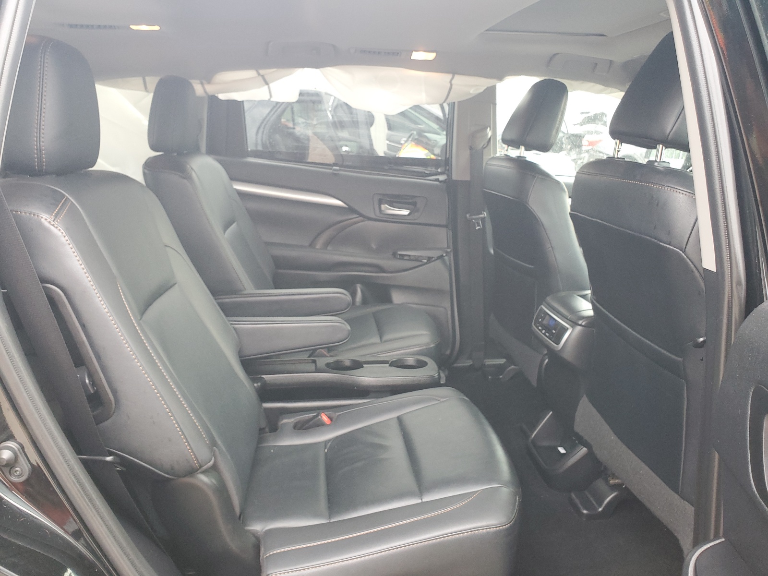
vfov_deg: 53.1
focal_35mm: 26
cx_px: 384
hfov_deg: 67.3
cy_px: 288
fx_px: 577
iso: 126
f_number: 1.5
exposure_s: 1/60.2
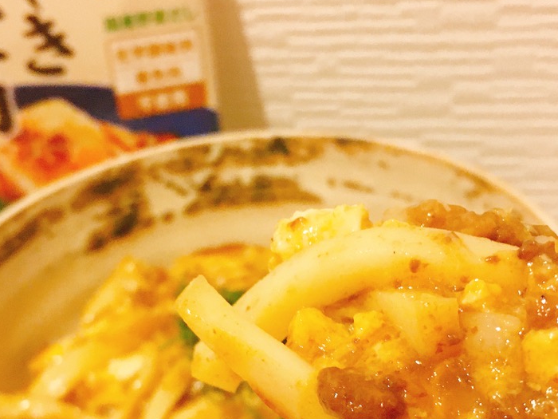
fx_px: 854
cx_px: 265
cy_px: 288
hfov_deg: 36.2
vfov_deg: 27.3
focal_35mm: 53
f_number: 2.2
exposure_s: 1/30
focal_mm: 4.15
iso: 250
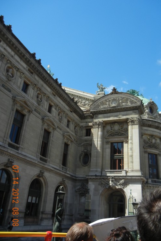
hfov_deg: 41.0
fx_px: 215
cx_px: 89
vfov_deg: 58.7
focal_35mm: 32
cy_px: 118
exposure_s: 1/303
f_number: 7
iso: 160
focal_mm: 5.4
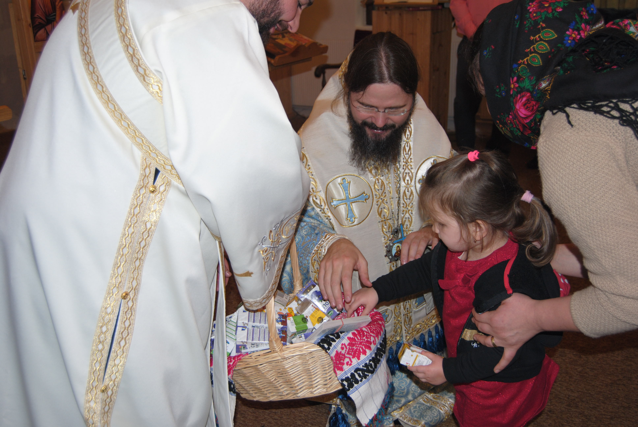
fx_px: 639
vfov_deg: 37.0
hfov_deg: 53.1
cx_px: 319
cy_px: 214
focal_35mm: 36
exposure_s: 1/60
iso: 200
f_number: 3.8
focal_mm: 24
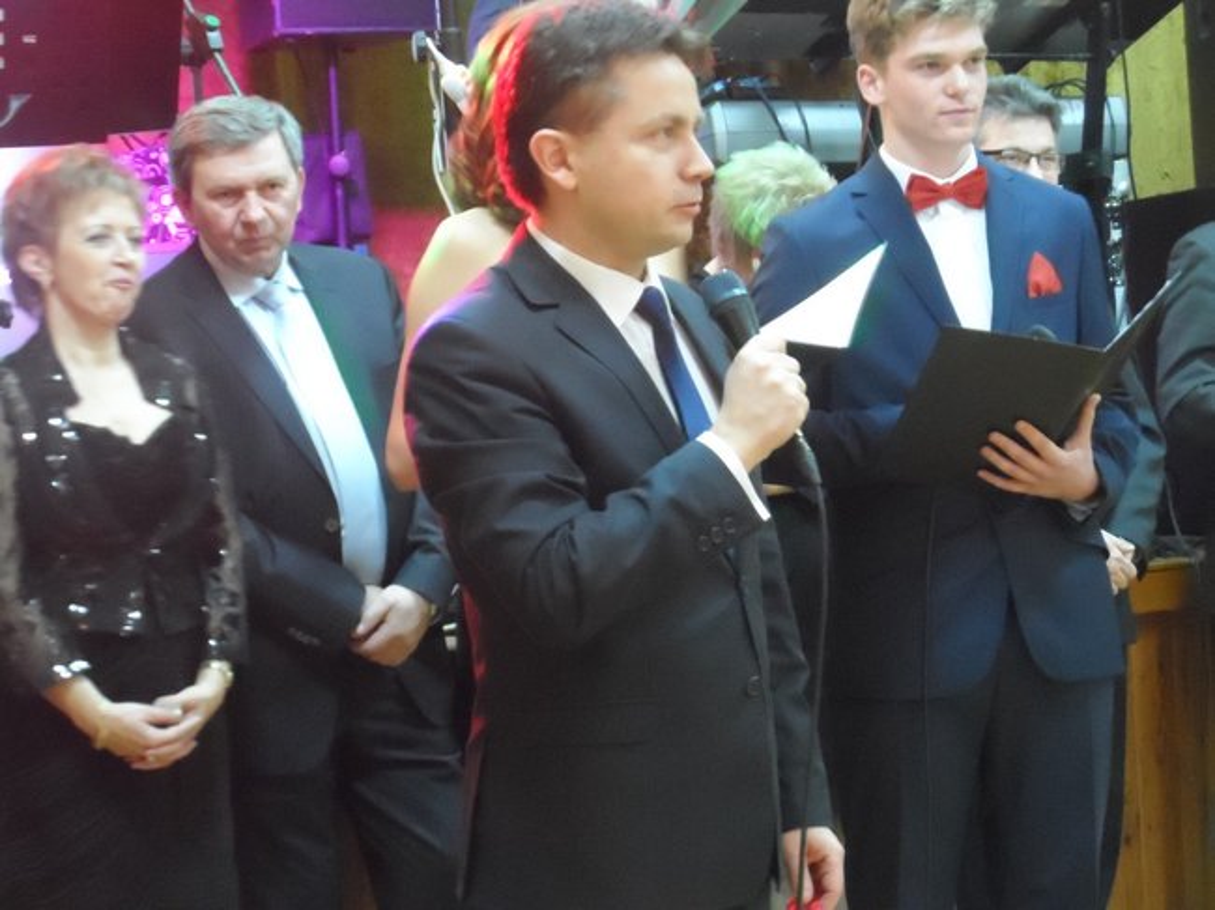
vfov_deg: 14.2
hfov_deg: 18.9
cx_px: 608
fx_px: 3649
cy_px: 455
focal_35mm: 104
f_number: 4.6
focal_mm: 17
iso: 1600
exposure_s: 1/6
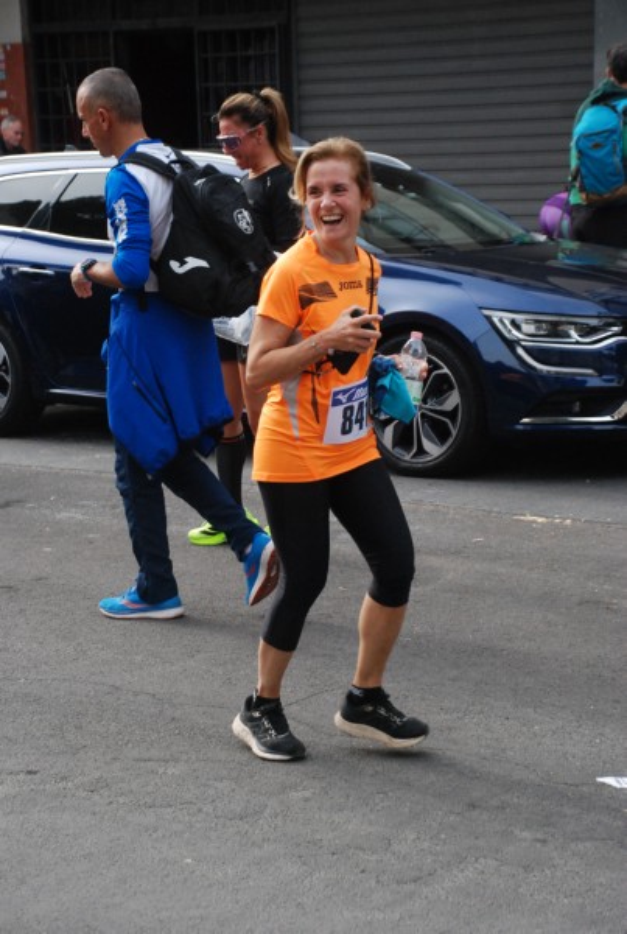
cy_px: 467
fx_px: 2261
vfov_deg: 23.3
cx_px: 314
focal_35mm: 87
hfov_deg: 15.8
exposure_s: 1/640
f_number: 5.3
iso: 1000
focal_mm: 58
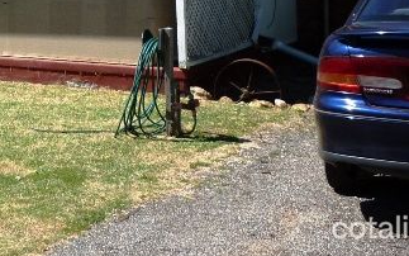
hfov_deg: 21.4
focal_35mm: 91
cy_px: -123
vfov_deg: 13.6
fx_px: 1015
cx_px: -60
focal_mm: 5.5
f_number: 2.8
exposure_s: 1/800
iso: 80
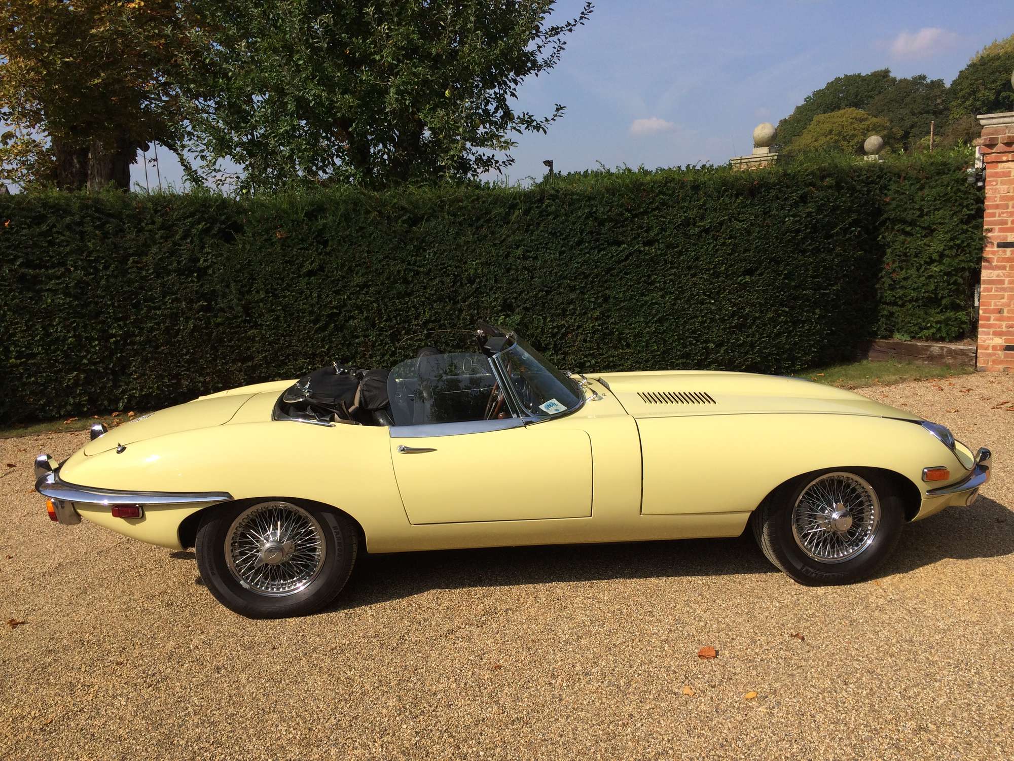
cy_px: 380
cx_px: 507
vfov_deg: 46.8
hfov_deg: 60.0
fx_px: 879
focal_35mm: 30
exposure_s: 1/2933
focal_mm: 4.12
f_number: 2.2
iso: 32
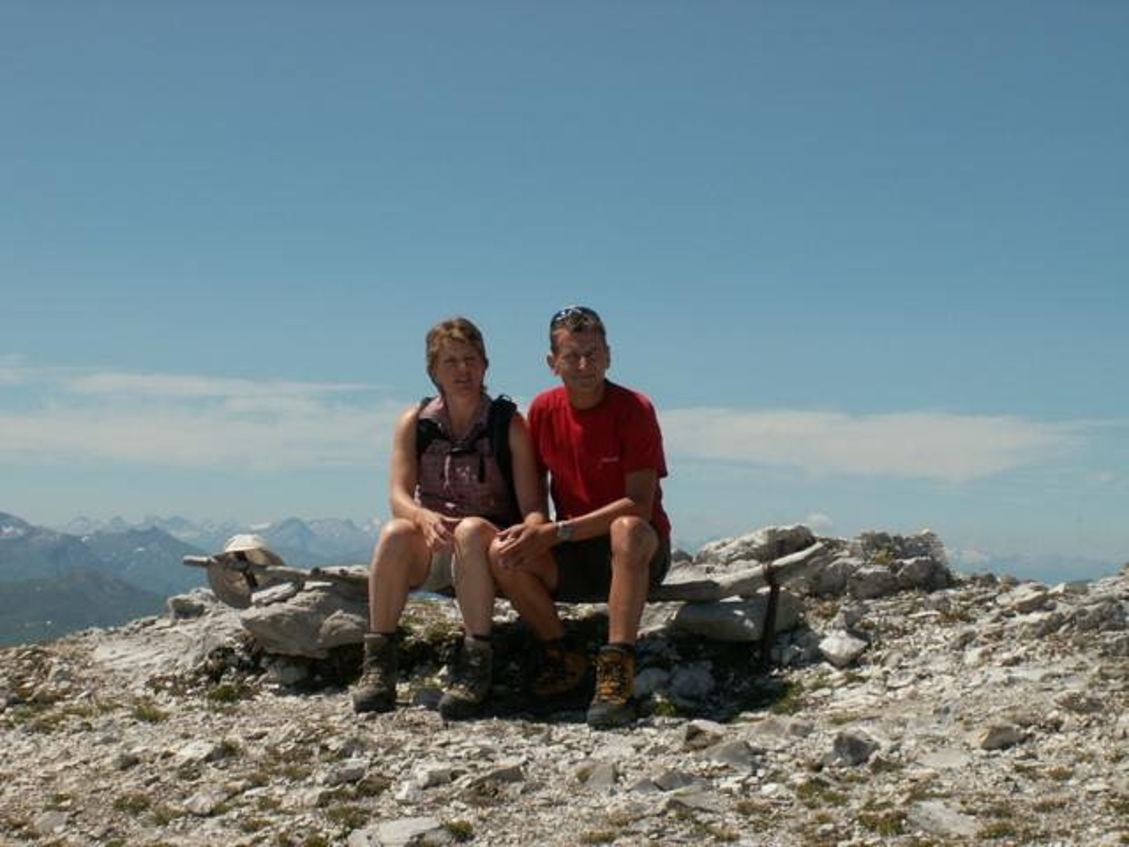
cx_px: 564
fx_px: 2577
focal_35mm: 79
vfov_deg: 18.7
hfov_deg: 24.7
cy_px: 424
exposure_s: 1/320
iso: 50
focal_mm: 13.13
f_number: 7.1
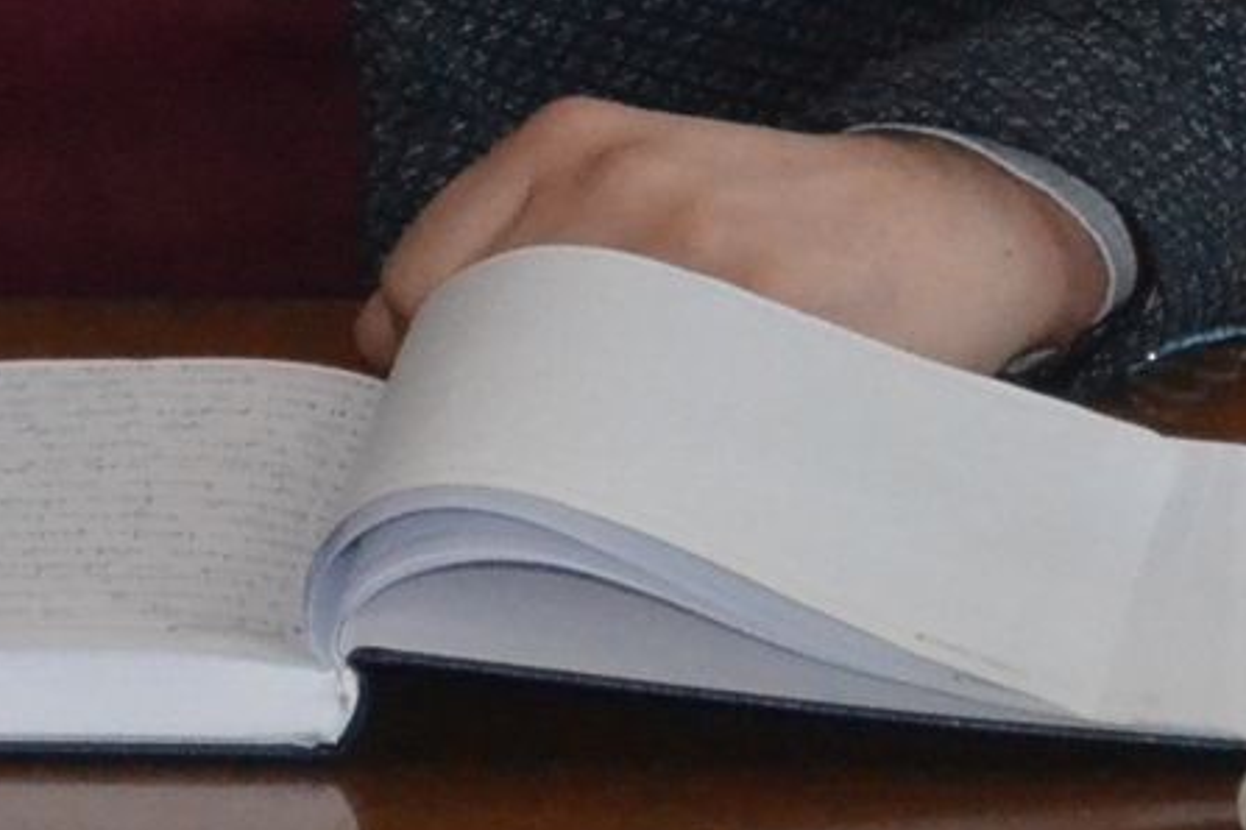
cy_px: -671
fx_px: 14729
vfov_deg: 3.2
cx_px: 268
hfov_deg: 4.8
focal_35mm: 426
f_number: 5.6
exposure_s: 1/60
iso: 3200
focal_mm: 55
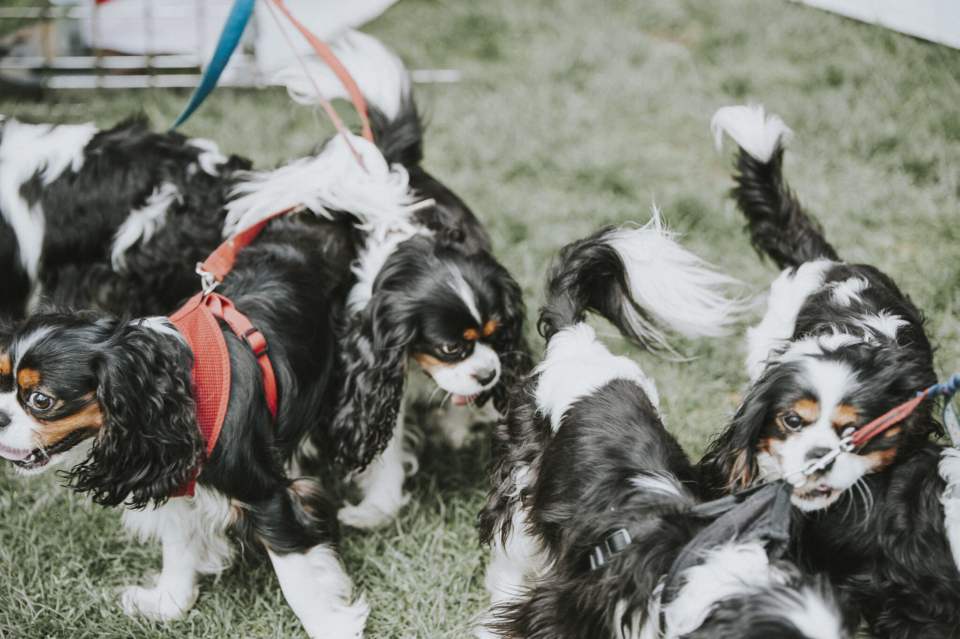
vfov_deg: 13.7
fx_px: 2665
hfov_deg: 20.4
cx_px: 480
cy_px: 320
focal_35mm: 100
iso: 200
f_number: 3.2
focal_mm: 100
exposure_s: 1/640
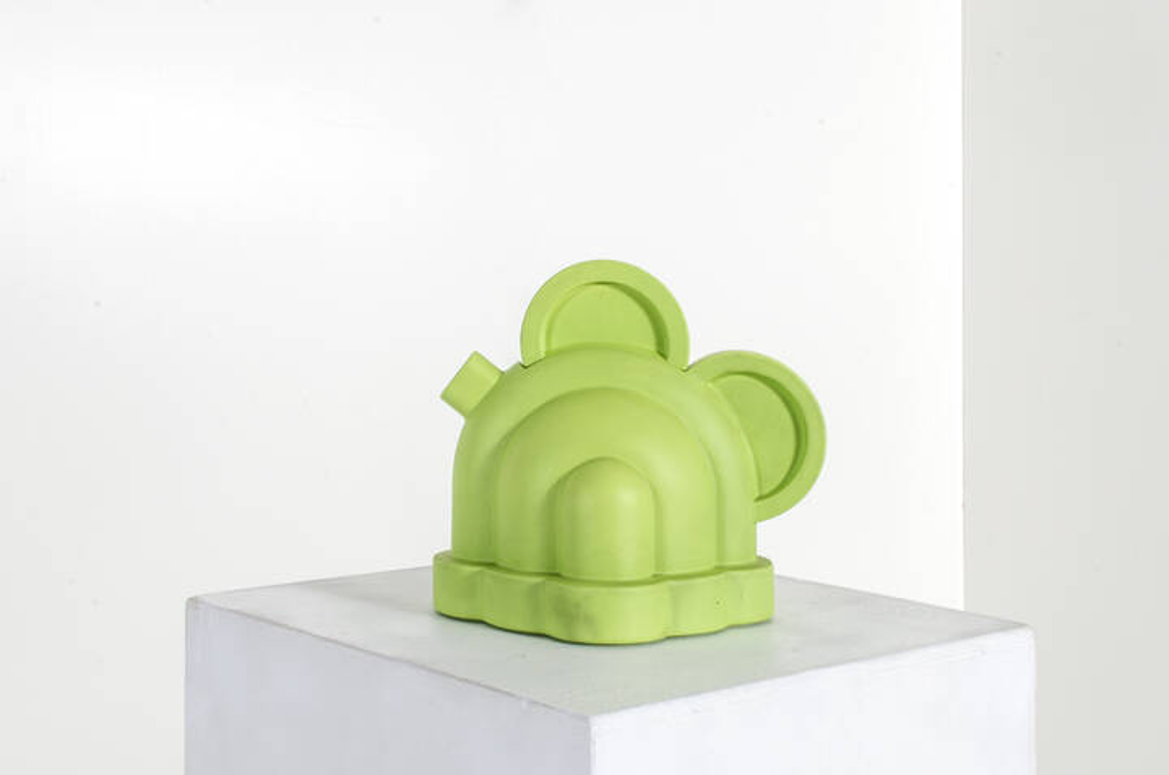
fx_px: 1701
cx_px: 584
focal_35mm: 52
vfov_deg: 25.6
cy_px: 388
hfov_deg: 37.9
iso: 100
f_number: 16
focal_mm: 35
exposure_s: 1/160
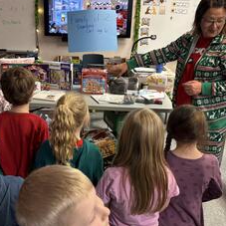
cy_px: 108
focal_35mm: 38
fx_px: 281
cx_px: 94
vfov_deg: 43.8
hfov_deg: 43.7
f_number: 1.6
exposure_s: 1/60
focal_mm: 5.96
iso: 400
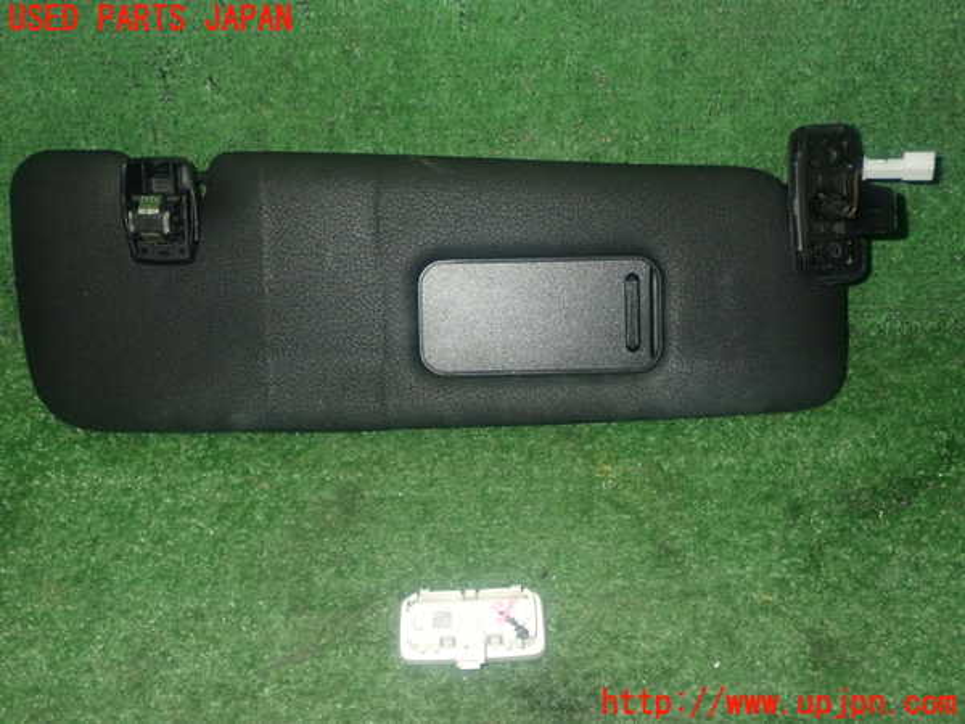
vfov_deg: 35.1
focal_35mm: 41
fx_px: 1143
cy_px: 362
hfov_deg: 45.8
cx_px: 482
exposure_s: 1/40
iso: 800
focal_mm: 7.31
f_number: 8
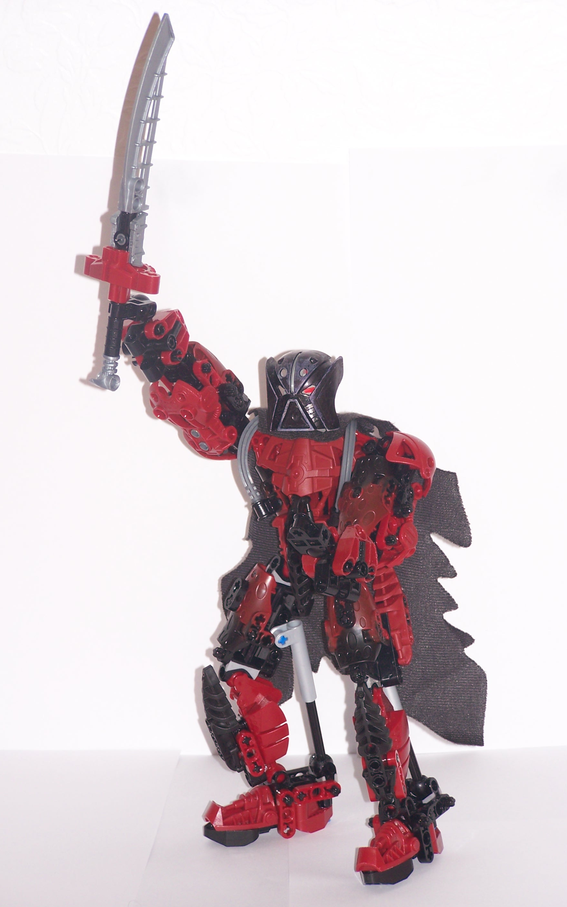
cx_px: 304
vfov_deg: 14.1
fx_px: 3659
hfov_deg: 8.9
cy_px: 455
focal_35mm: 148
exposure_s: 1/100
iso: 80
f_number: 3.2
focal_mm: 23.1
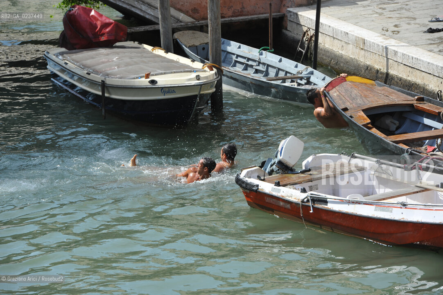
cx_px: 222
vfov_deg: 6.9
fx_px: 2460
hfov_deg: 10.3
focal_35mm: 200
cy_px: 148
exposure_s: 1/320
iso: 250
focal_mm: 200
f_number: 9
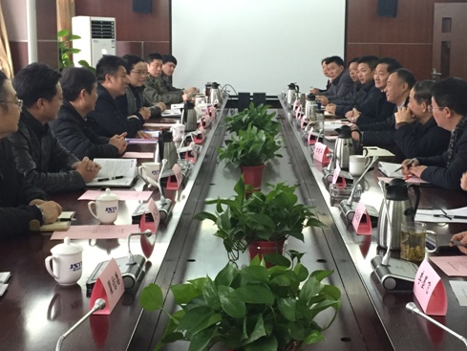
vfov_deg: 25.2
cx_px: 268
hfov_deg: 33.2
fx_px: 783
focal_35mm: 58
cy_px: 152
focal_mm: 4.15
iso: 200
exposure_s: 1/33
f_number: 2.2
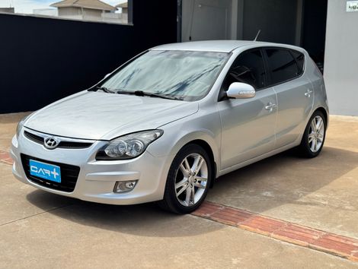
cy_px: 134
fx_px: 497
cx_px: 179
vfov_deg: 30.3
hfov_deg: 39.6
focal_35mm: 48
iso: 64
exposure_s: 1/6410
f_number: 1.78
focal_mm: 6.76
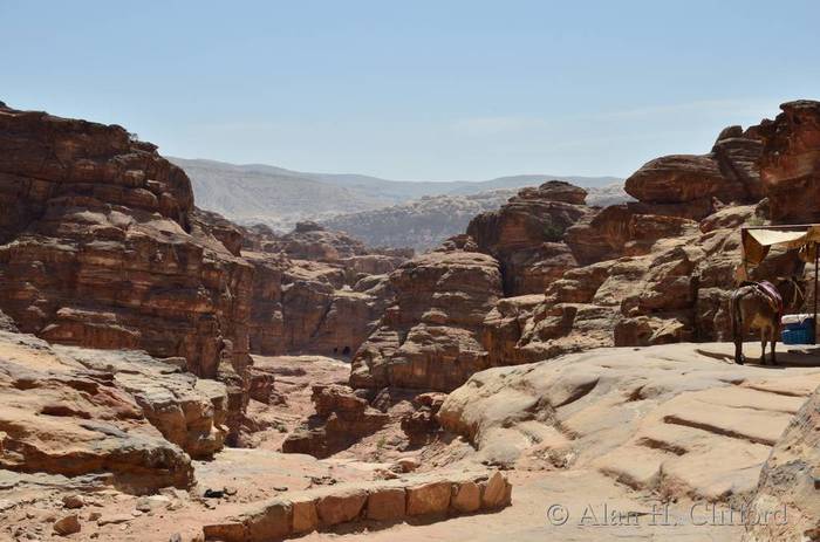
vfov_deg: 34.0
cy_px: 271
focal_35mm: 39
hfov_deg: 49.7
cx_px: 410
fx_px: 886
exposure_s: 1/125
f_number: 18
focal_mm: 26
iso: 100
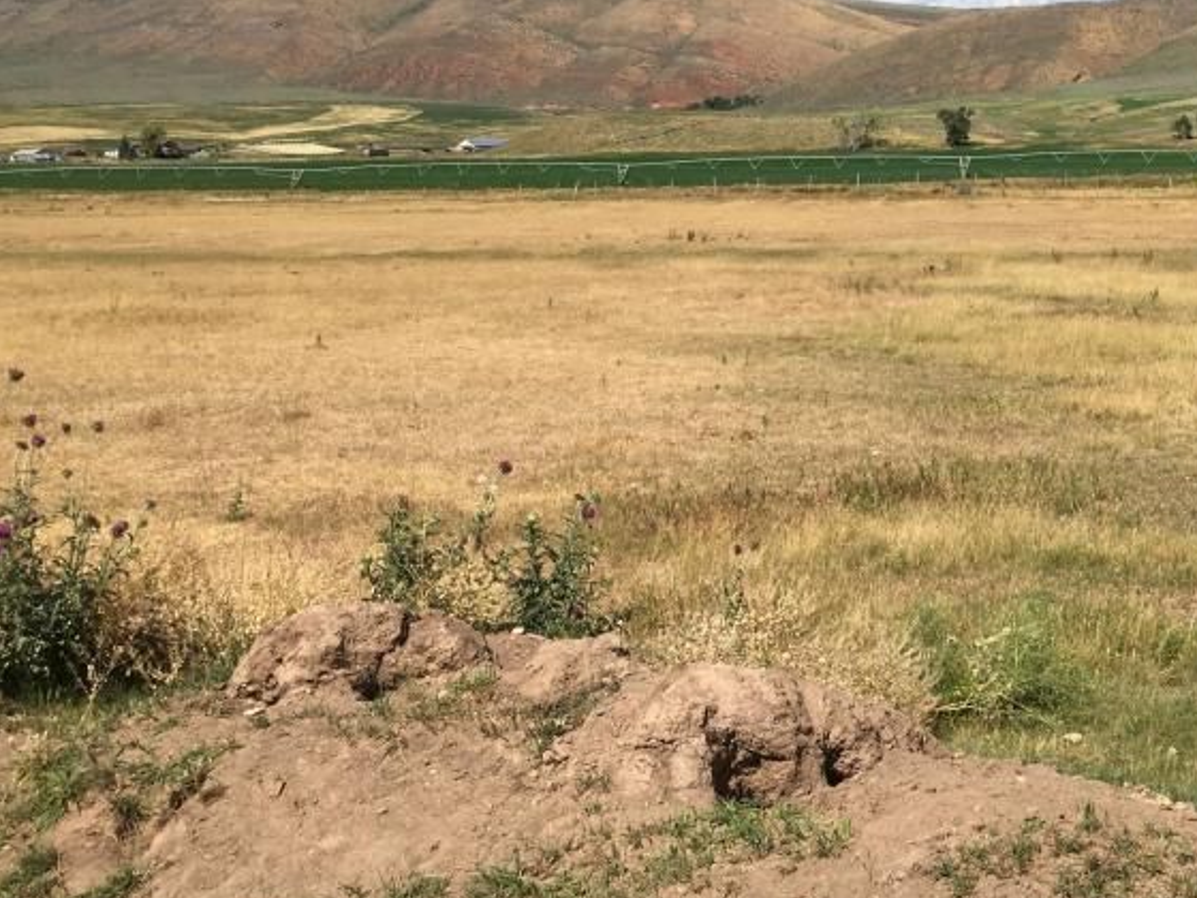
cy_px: 169
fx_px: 1833
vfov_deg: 27.0
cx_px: 919
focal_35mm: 53
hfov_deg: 35.3
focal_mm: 4.15
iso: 25
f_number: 2.2
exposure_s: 1/2262
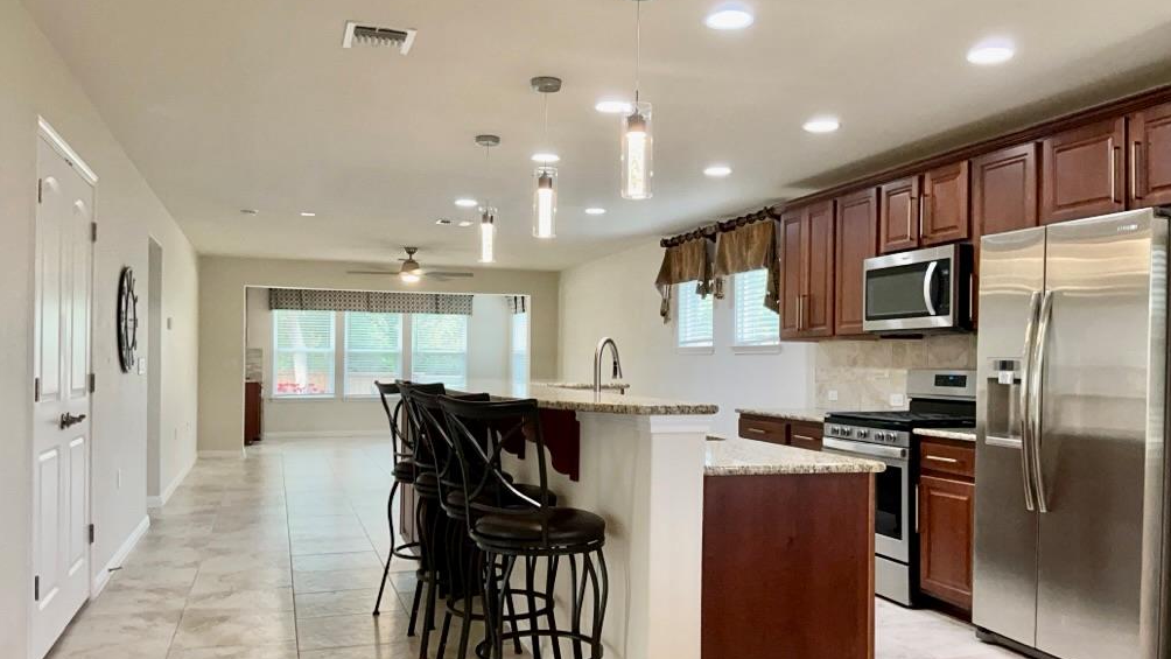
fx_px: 932
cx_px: 595
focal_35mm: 30
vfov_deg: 38.9
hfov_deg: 64.3
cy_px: 365
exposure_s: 1/60
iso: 100
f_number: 1.8
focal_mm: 3
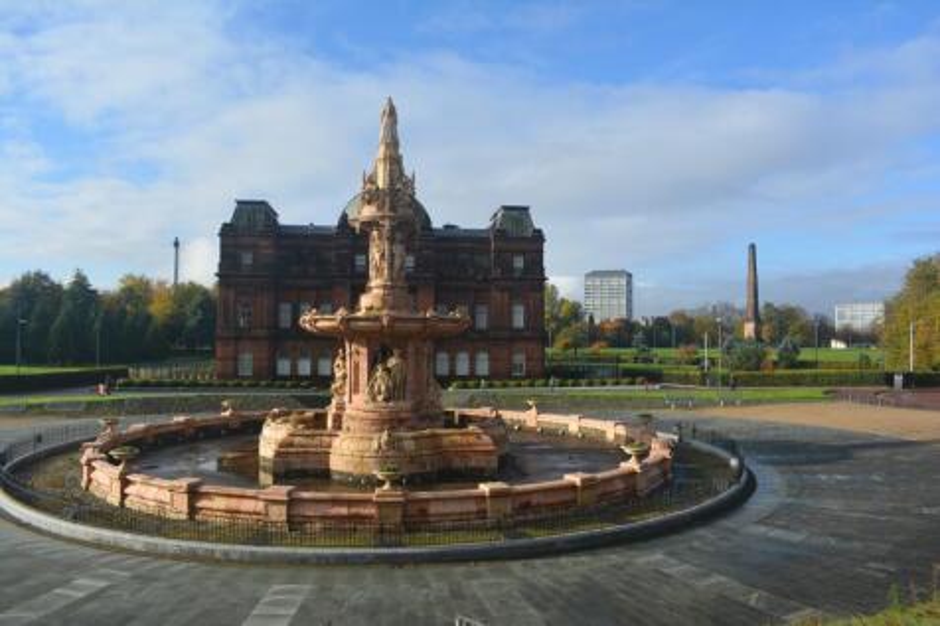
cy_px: 313
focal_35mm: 27
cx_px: 470
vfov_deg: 47.9
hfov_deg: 67.4
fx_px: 705
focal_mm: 18
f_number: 8
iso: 125
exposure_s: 1/250
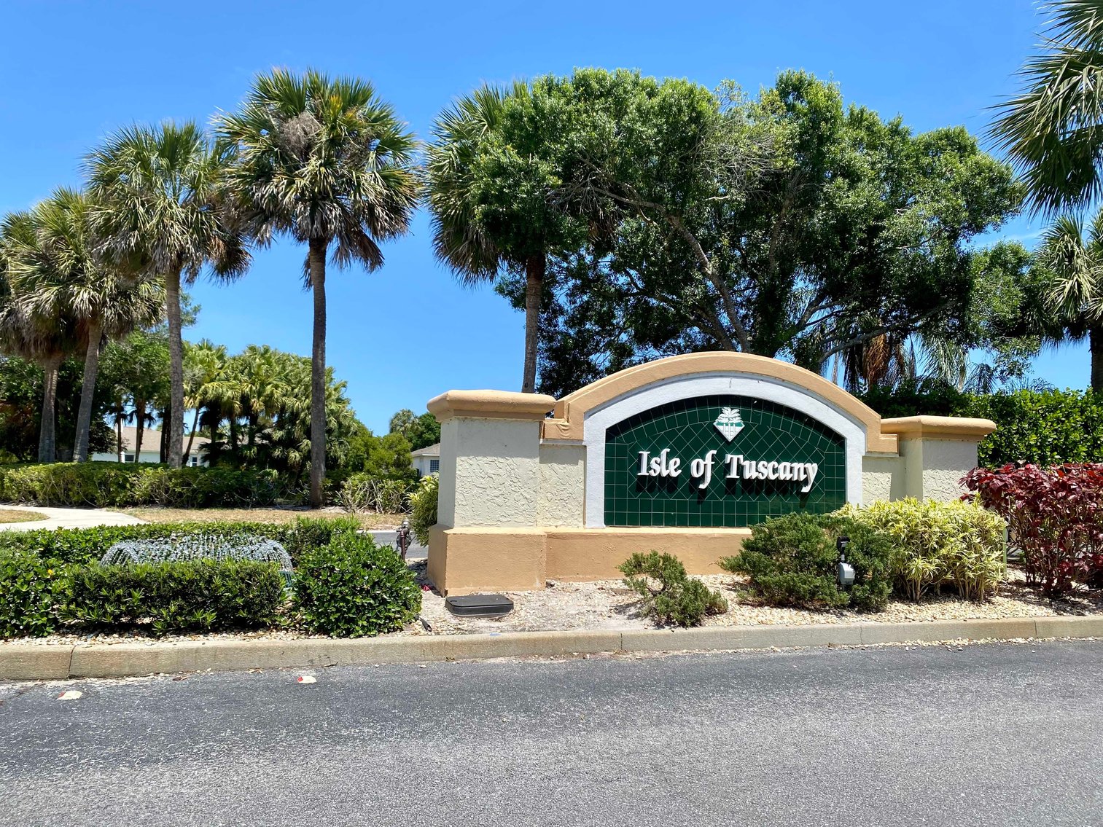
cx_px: 552
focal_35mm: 26
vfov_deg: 53.1
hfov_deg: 67.3
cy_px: 414
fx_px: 829
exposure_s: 1/2315
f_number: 1.8
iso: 32
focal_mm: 4.25
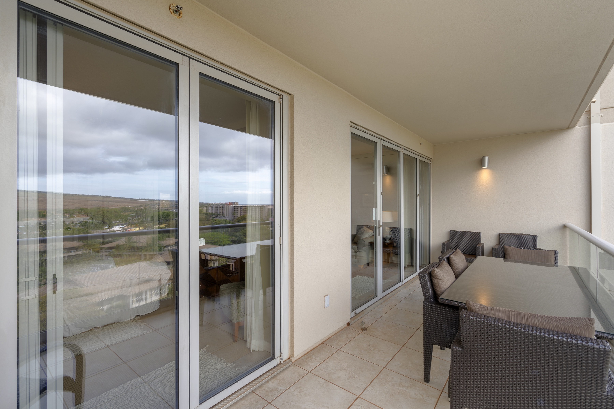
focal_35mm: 16
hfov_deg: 96.7
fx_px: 273
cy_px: 204
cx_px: 307
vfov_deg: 73.7
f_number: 8
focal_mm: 16
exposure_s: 1/8
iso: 100
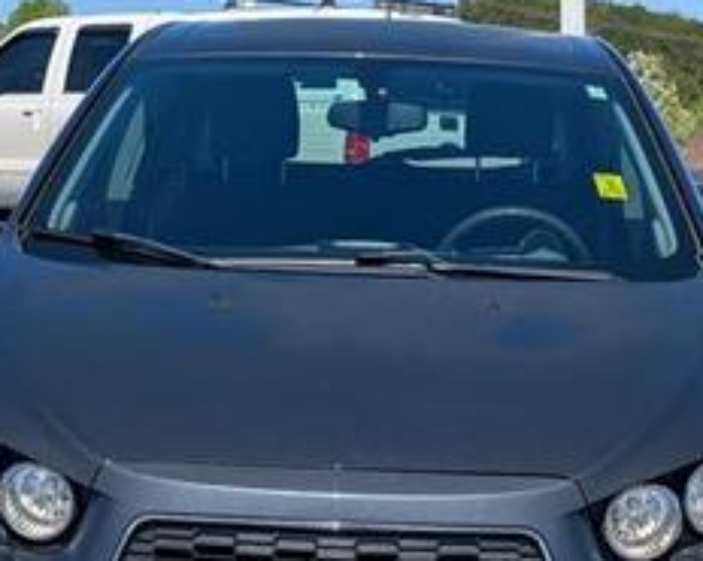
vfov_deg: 14.7
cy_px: 467
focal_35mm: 104
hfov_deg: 18.5
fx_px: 2161
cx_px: 367
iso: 20
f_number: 1.68
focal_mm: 6.9
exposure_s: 1/1250
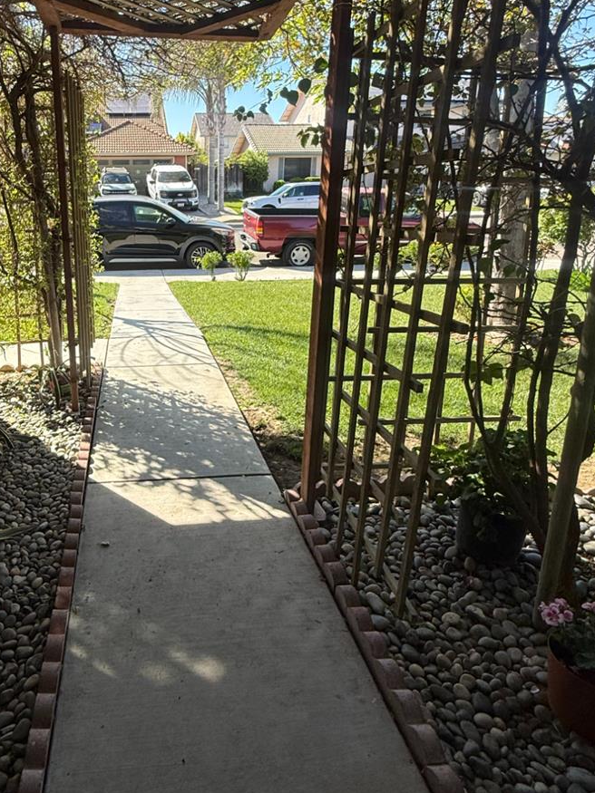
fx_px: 550
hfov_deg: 55.2
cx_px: 183
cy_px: 339
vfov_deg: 71.2
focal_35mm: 24
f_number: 2.2
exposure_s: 1/574
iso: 64
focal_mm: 2.22
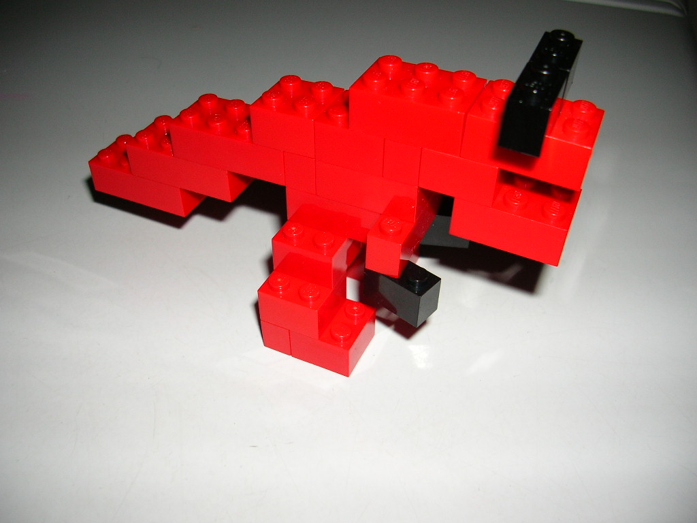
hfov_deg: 52.6
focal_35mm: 35
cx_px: 348
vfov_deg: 40.7
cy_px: 262
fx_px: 705
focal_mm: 5.8
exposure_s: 1/60.1
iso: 50
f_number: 2.8
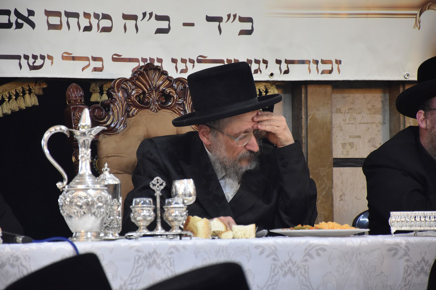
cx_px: 218
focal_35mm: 210
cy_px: 145
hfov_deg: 9.8
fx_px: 2543
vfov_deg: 6.5
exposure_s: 1/80
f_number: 5.6
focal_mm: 140
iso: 2000
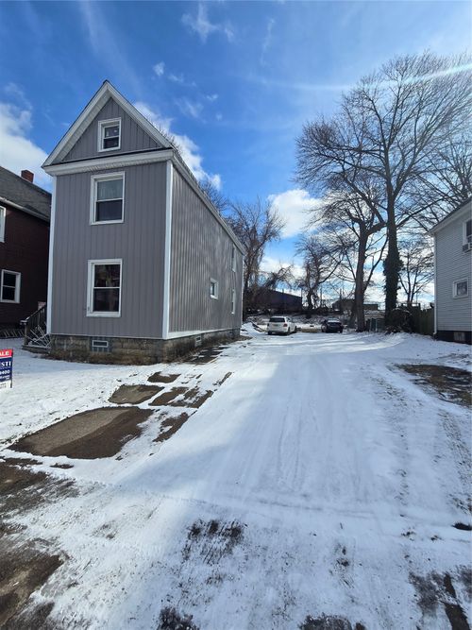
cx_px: 236
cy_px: 315
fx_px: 236
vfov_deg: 106.2
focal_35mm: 13
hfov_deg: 89.9
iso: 50
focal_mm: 2.2
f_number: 2.2
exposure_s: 1/2812
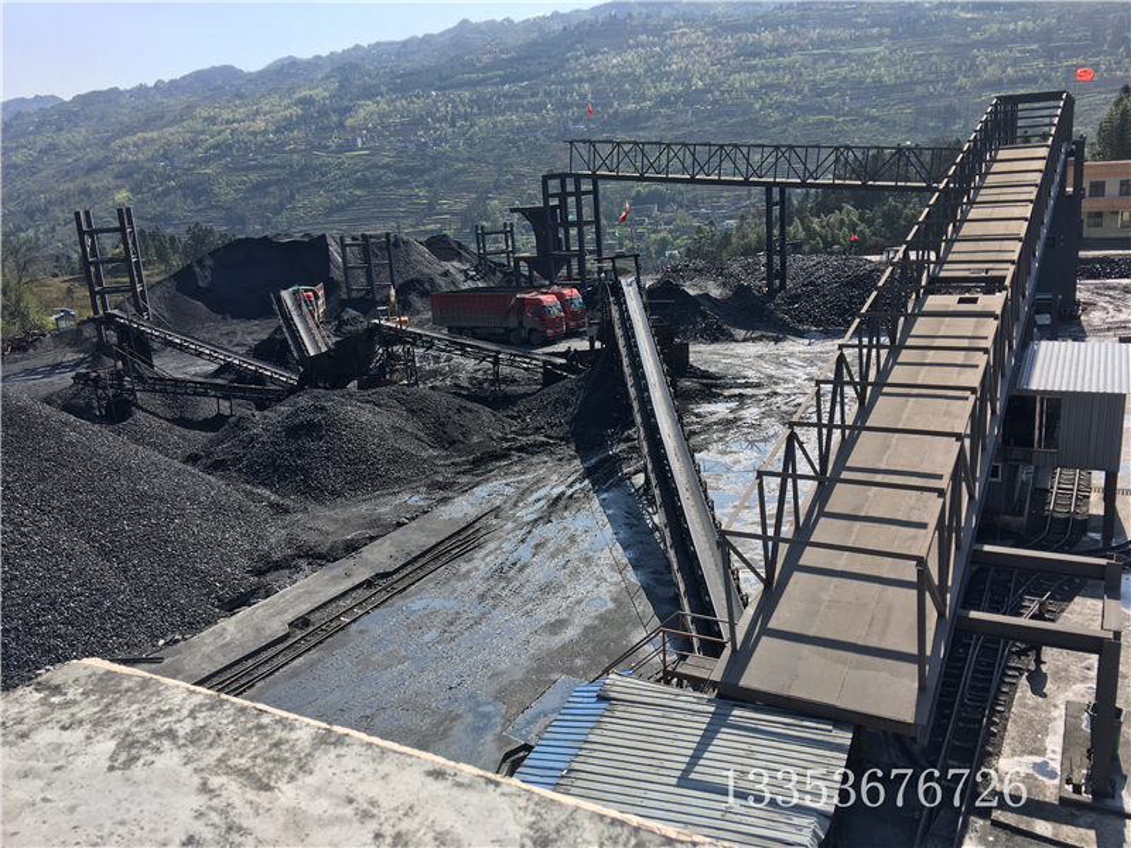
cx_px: 566
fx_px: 948
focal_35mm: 29
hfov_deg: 61.7
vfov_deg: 48.2
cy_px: 424
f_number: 2.2
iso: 25
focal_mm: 4.15
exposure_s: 1/845
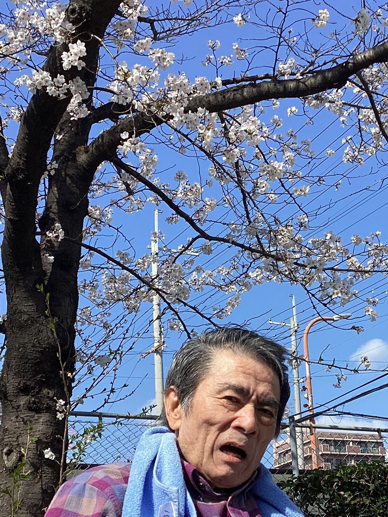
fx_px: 927
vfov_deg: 30.9
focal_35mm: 62
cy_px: 352
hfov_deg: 23.5
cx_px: 259
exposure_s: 1/1359
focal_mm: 3.3
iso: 25
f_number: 2.4
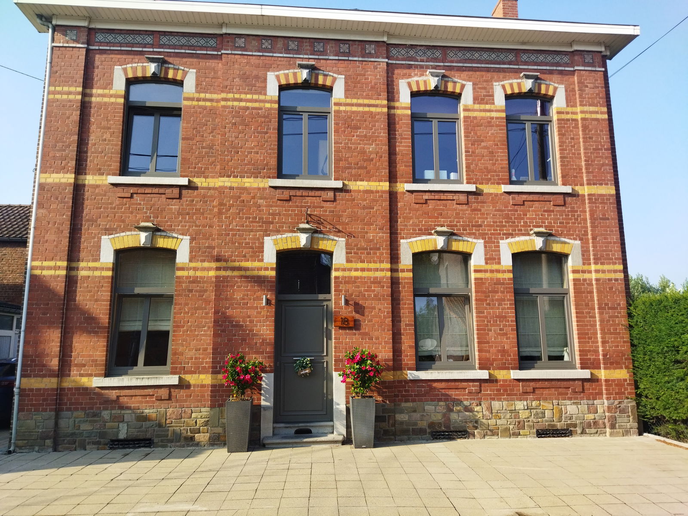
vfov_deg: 51.4
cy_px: 258
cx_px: 344
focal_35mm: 27
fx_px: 537
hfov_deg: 65.3
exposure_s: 1/1403
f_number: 1.79
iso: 101
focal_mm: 4.71
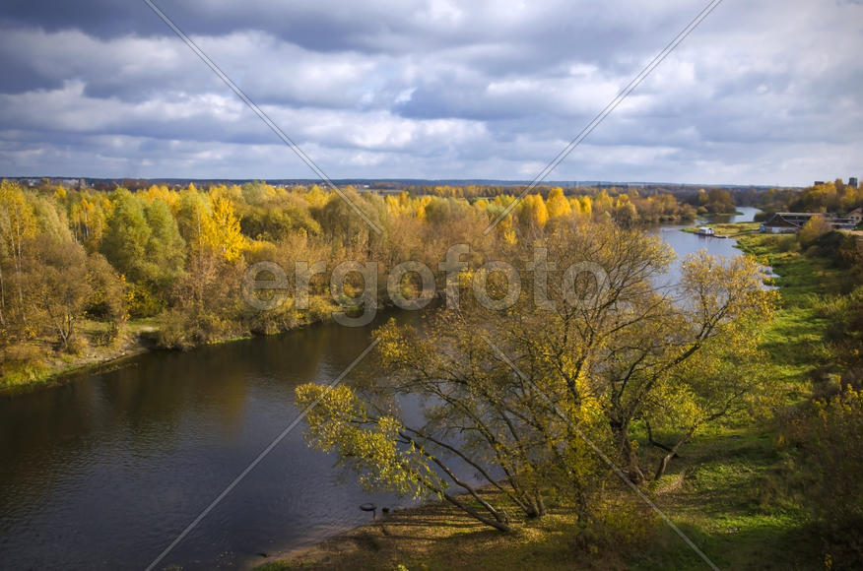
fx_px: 753
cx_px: 432
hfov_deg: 59.6
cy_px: 286
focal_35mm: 32
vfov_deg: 41.5
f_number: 16
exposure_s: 1/160
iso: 200
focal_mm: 21
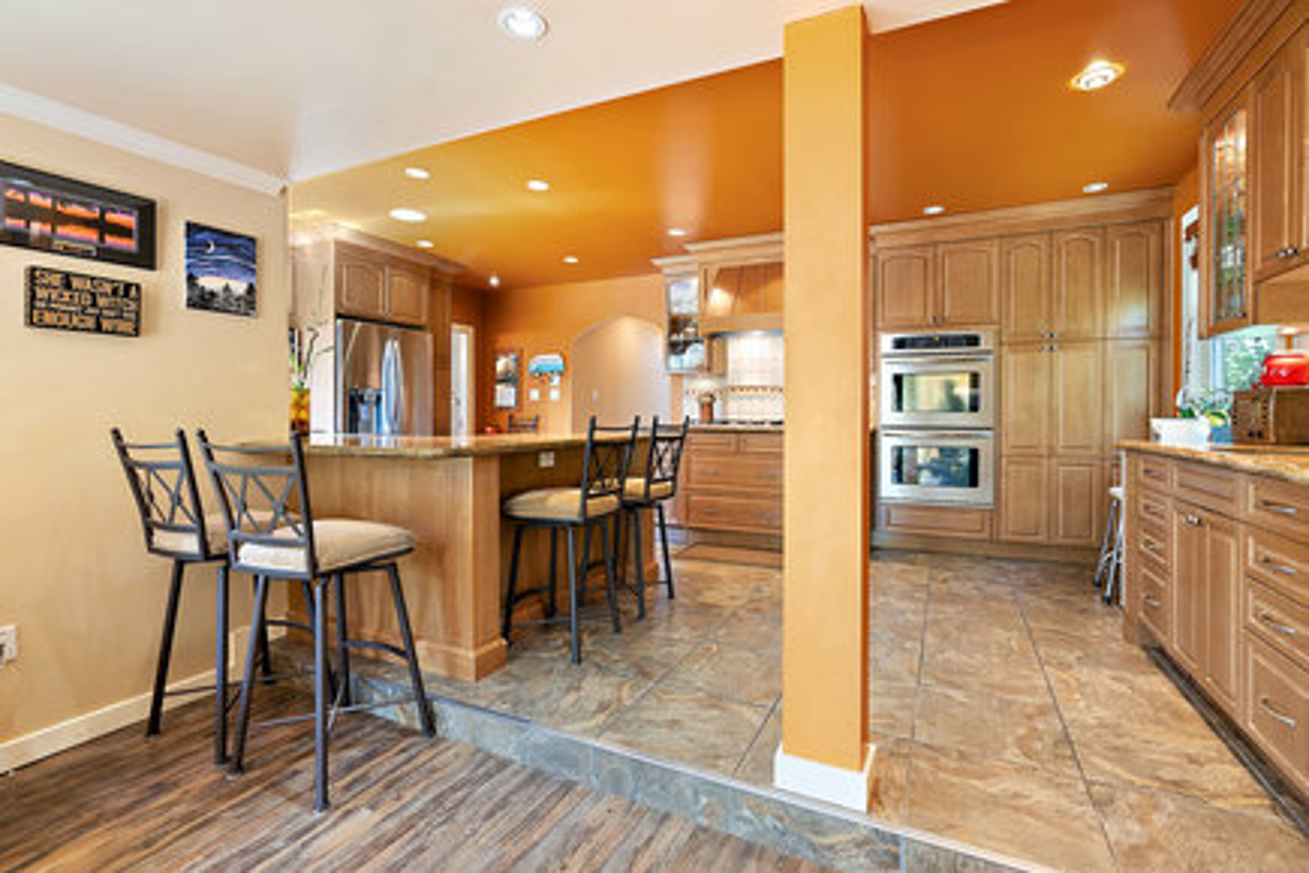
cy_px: 436
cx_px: 654
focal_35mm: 16
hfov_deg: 96.7
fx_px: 582
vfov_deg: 73.7
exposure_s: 1
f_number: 7.1
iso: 320
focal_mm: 16
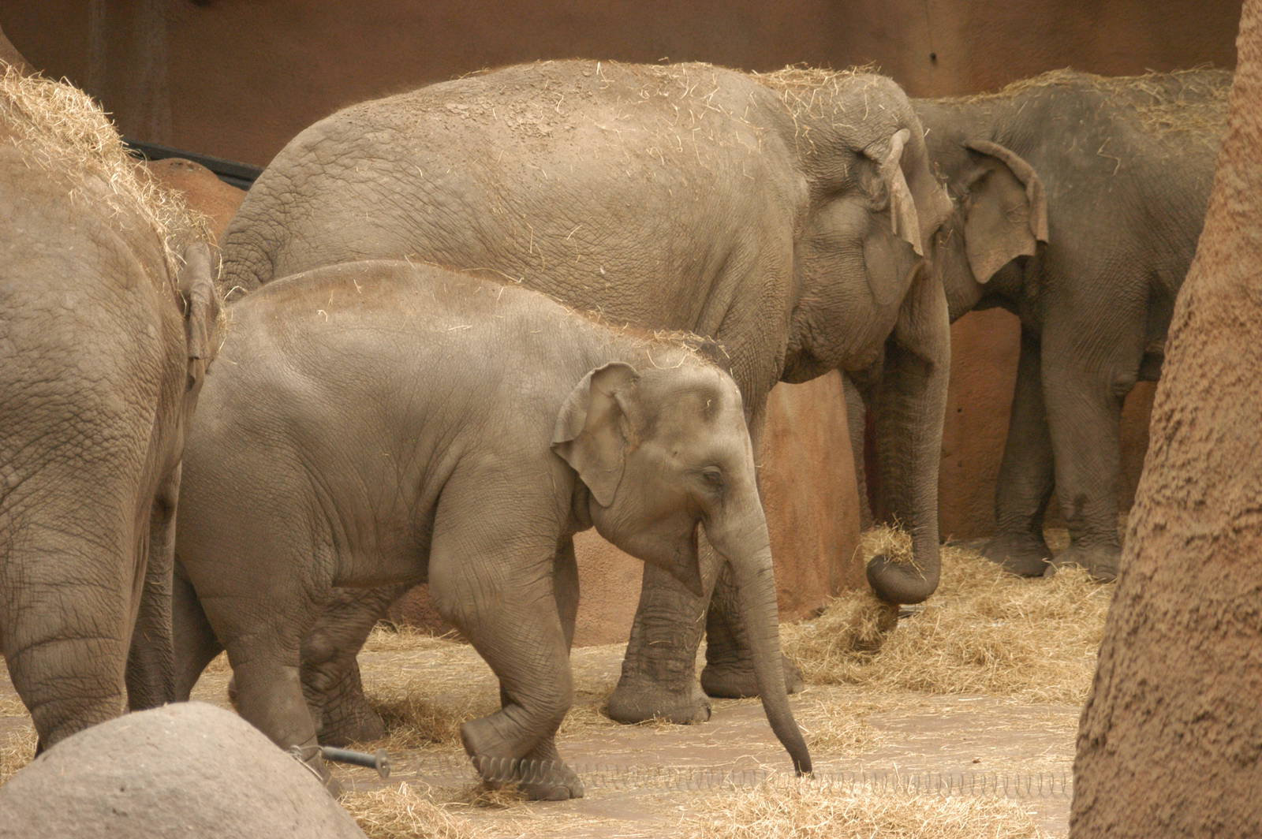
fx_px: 5254
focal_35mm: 150
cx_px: 631
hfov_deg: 13.7
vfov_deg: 9.1
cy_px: 420
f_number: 4.5
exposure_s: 1/160
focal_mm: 100
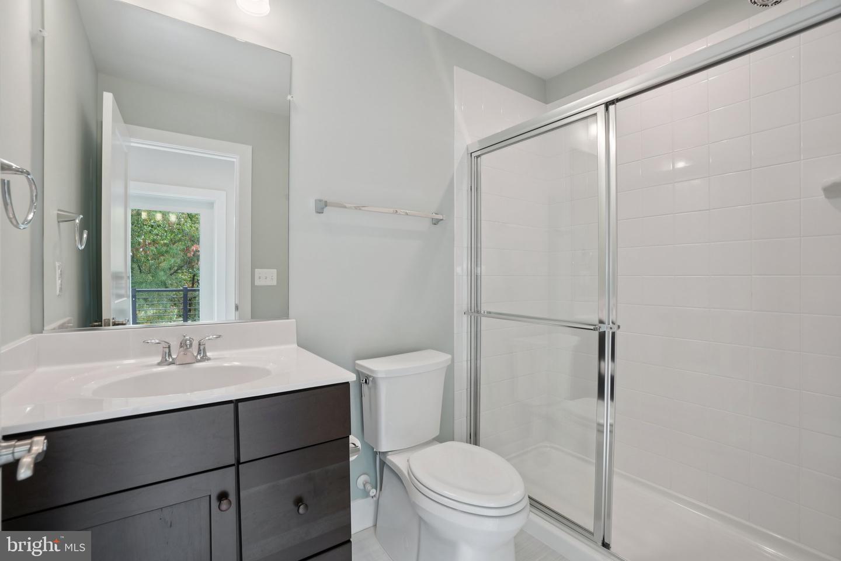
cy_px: 280
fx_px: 350
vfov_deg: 77.3
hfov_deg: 100.4
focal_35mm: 15
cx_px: 420
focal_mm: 10
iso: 100
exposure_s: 1/13
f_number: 7.1
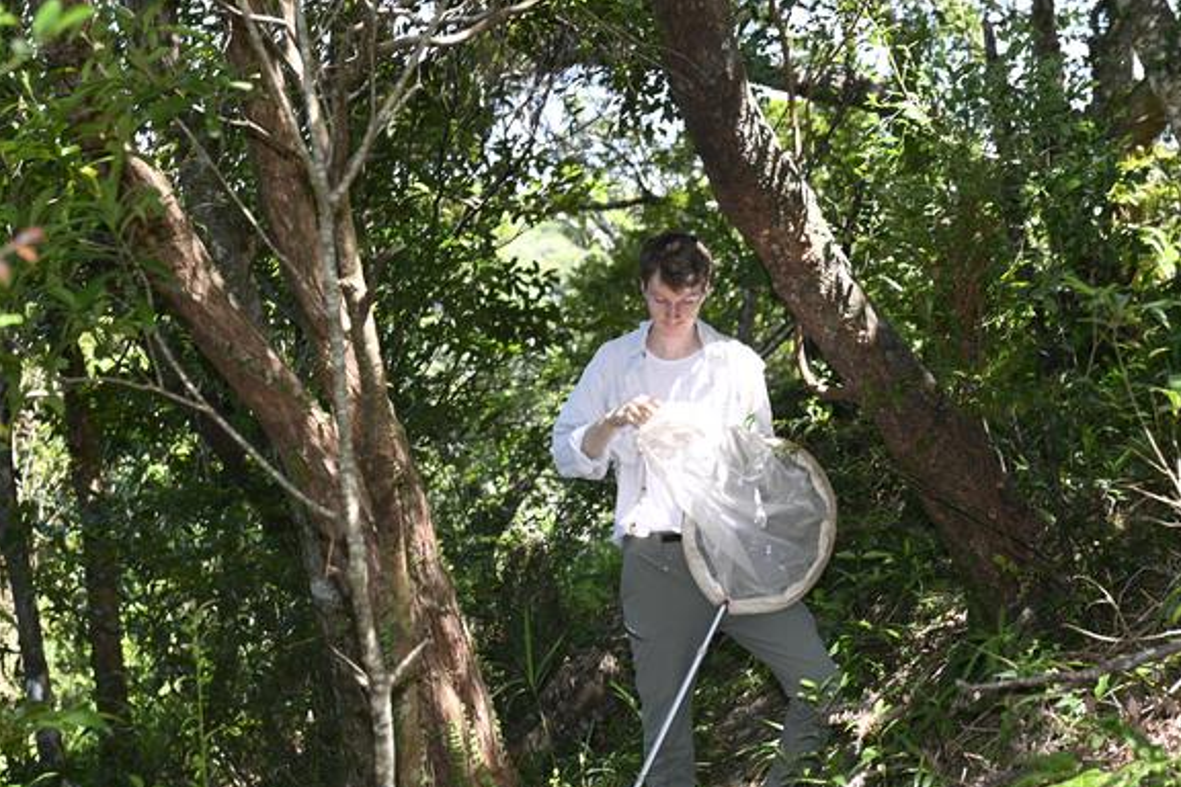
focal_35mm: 85
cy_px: 344
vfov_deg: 16.1
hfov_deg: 23.9
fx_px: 2788
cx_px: 668
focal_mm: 70
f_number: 5
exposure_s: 1/100
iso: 200
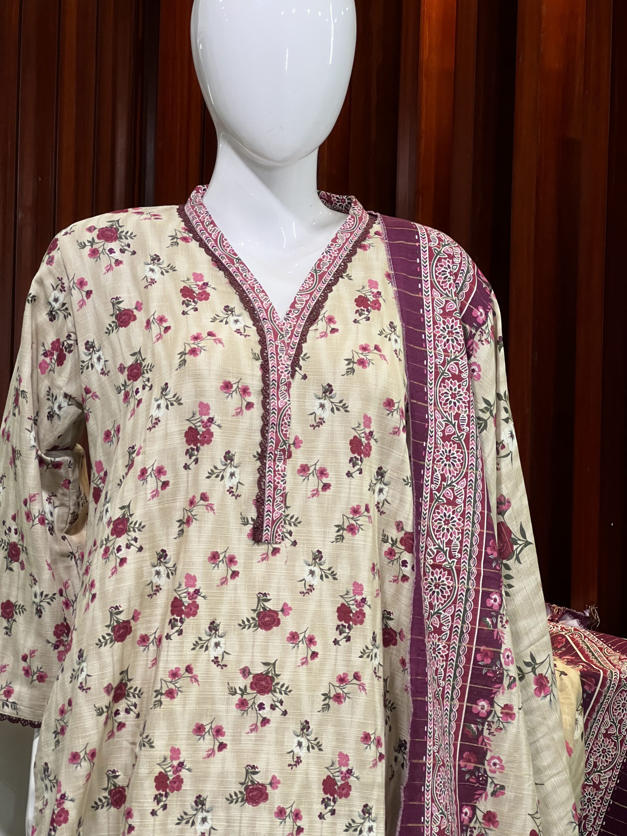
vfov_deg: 25.3
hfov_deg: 19.1
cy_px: 418
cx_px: 314
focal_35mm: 77
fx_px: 1860
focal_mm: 9
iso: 200
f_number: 2.8
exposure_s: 1/50
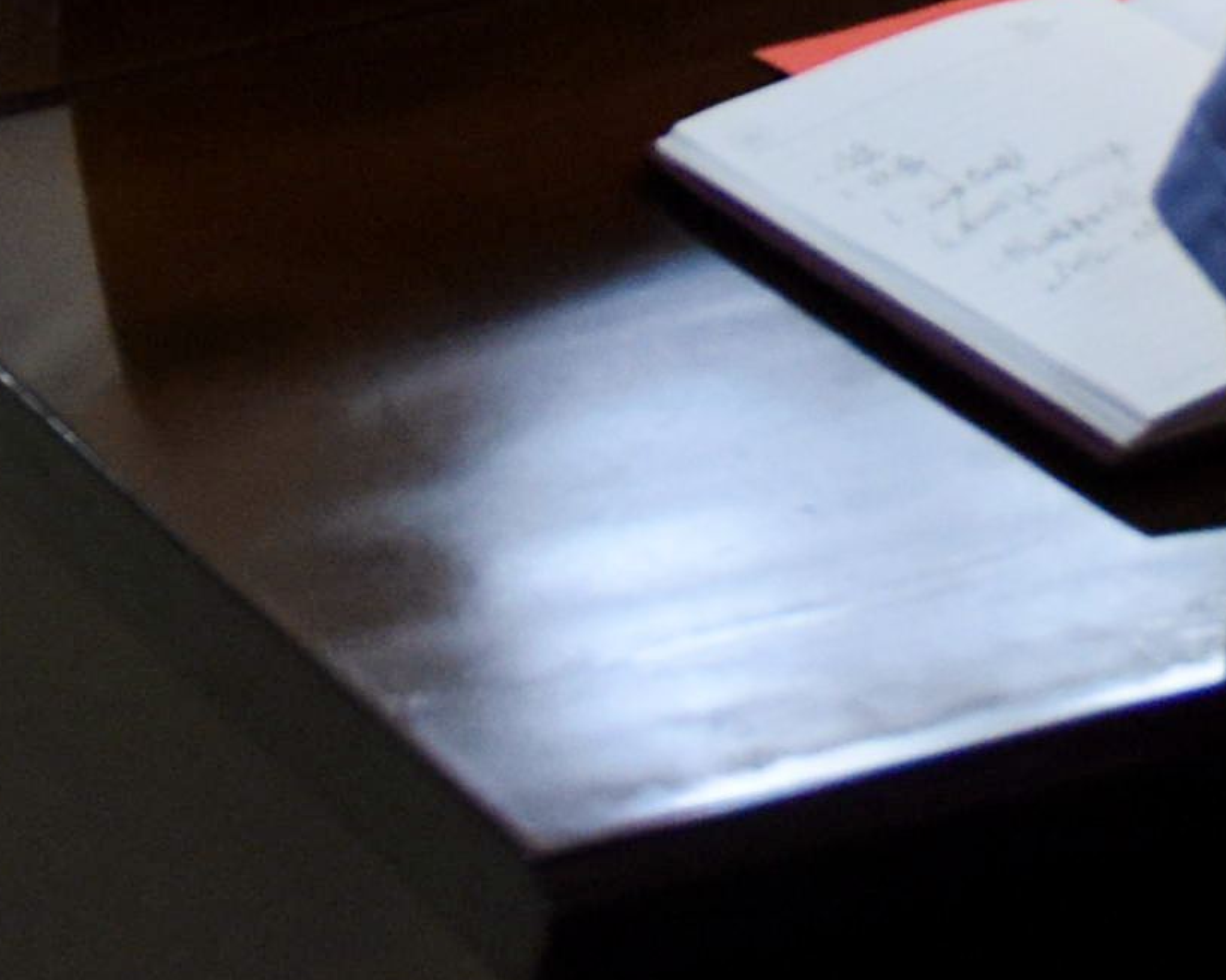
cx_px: 1464
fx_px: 8888
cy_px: -2326
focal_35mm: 245
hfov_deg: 7.8
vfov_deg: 5.7
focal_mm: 29
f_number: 2.8
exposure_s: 1/200
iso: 1600
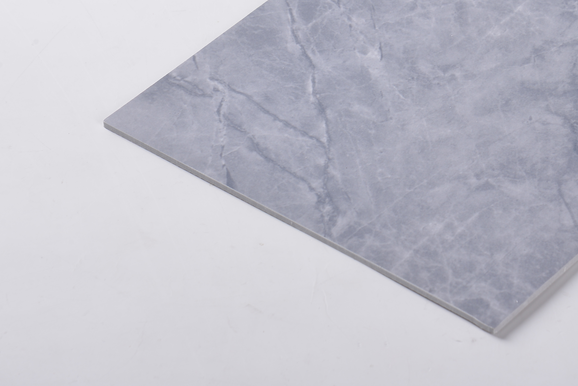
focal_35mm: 213
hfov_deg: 9.6
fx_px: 3421
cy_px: 51
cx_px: 460
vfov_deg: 6.4
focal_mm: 112
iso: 200
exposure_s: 1/125
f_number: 11
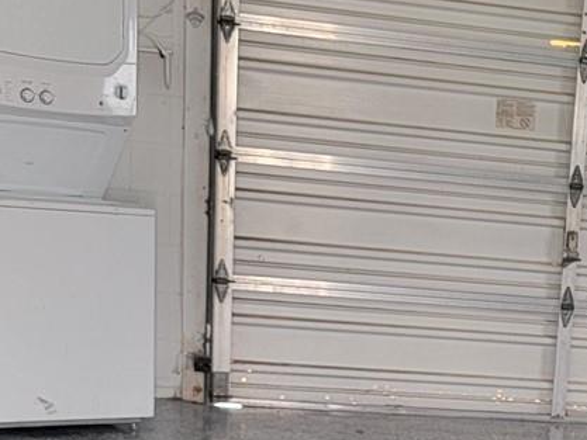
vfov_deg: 15.5
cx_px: 631
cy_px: 512
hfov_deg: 20.4
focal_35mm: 92
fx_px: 1561
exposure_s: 1/120
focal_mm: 6.7
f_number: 1.8
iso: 200
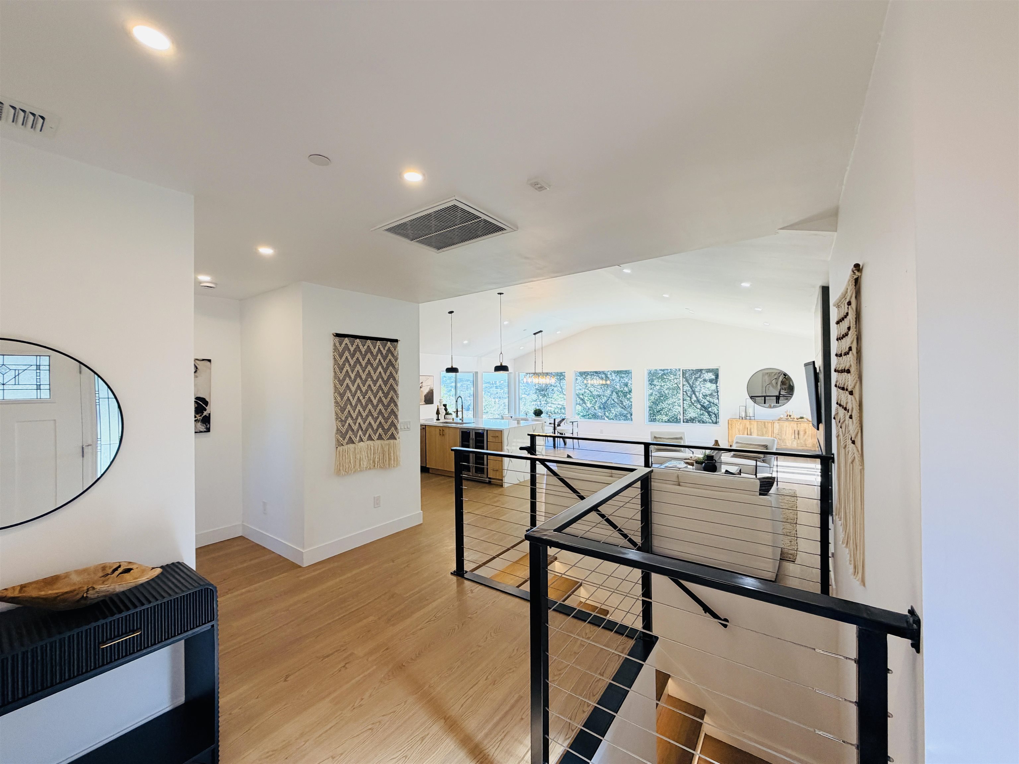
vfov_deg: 85.7
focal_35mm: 14
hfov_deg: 102.1
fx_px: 412
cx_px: 510
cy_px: 382
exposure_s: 1/120
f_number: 2.2
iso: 100
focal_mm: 2.22
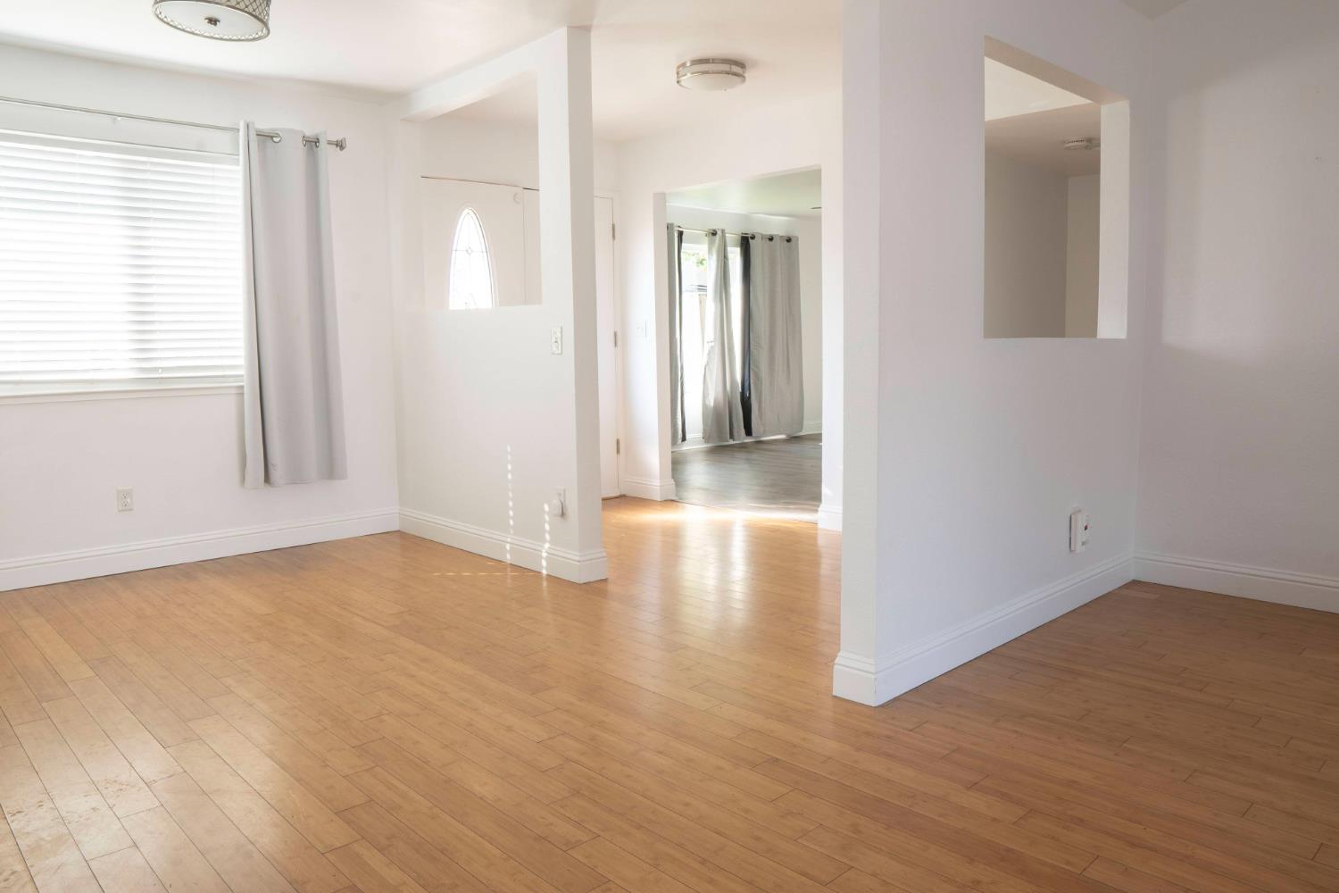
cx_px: 670
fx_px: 893
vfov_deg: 53.1
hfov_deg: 73.7
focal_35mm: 24
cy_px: 446
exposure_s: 1/2
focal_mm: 16
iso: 100
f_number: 16
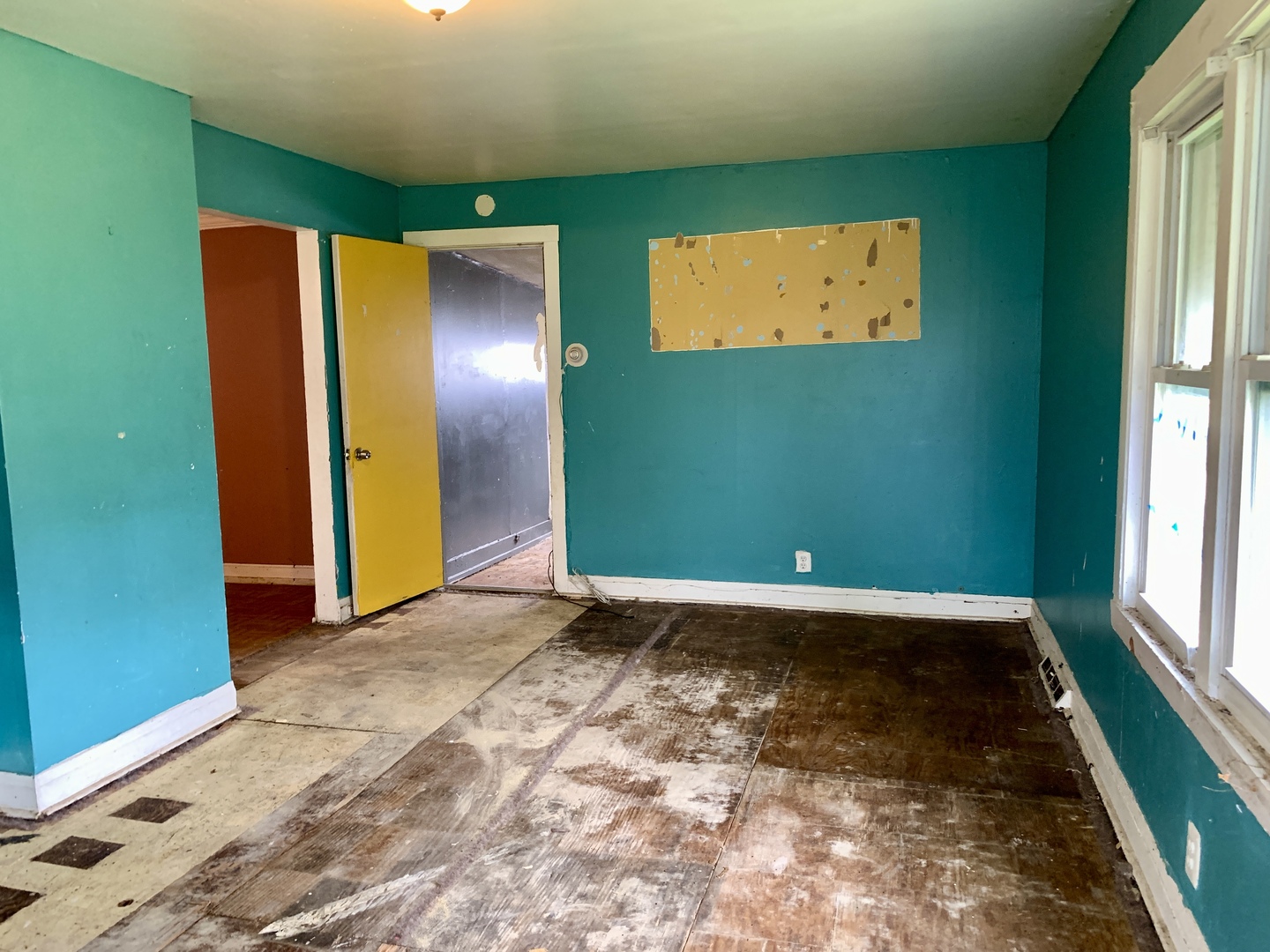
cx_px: 635
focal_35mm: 26
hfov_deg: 67.3
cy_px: 476
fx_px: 954
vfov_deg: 53.1
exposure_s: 1/60
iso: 250
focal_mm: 4.25
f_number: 1.8
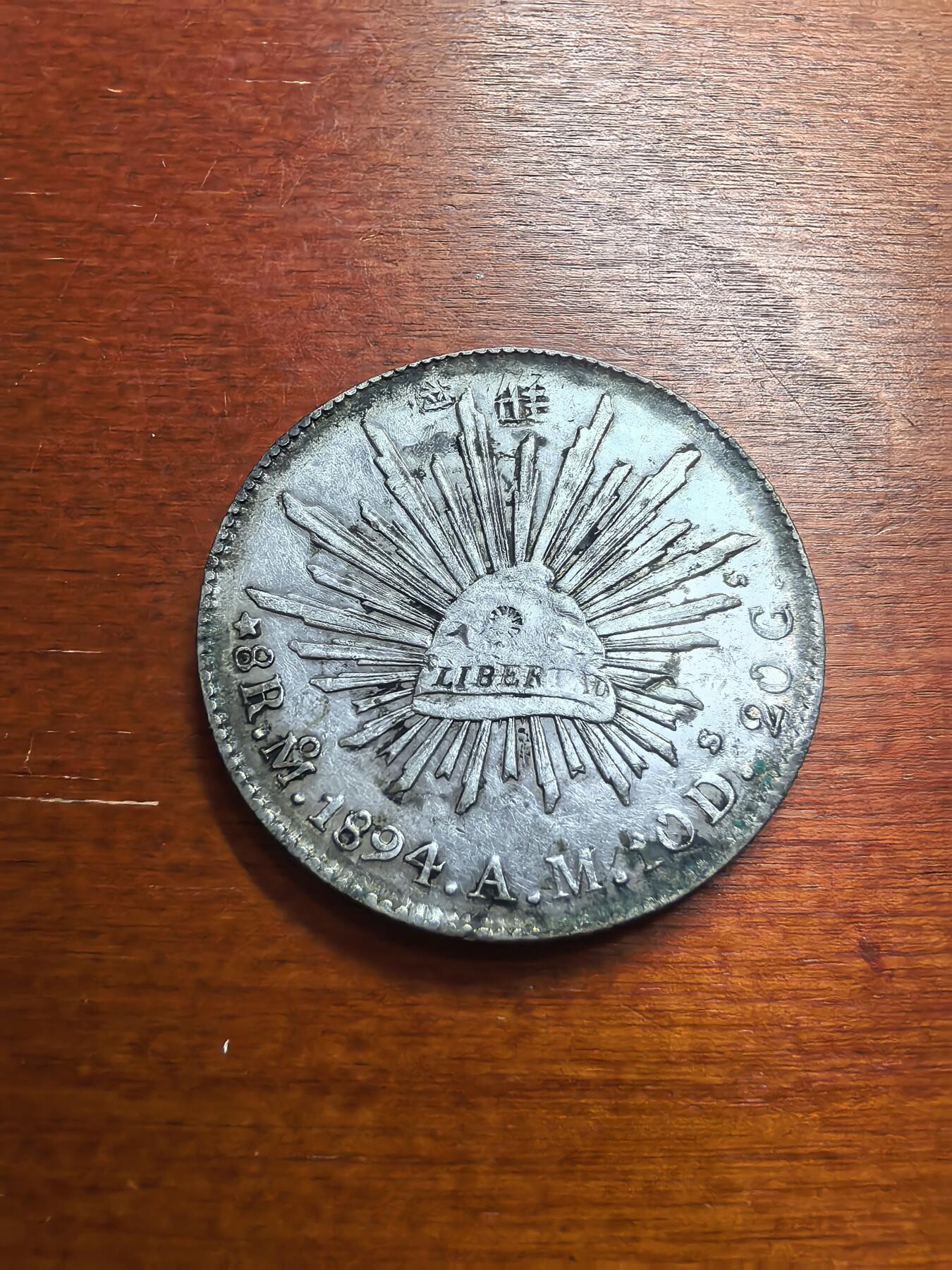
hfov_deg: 56.8
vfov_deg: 71.6
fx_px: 880
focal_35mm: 24
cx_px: 476
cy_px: 635
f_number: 2.2
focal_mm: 1.68
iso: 160
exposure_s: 1/100
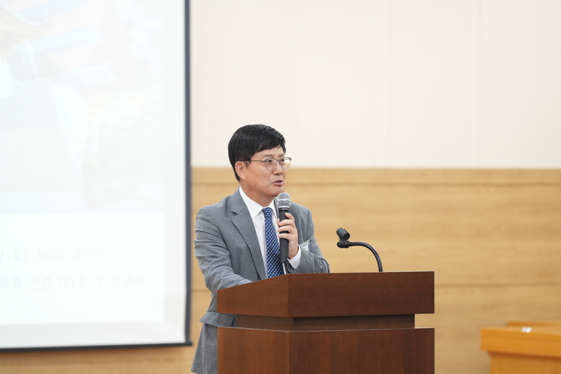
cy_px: 187
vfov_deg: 6.9
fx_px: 3116
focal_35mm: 200
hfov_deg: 10.3
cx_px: 280
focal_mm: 200
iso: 800
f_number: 2.8
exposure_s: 1/100
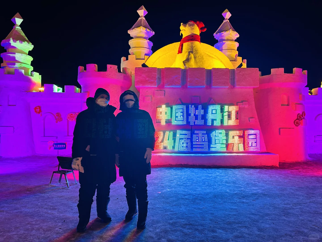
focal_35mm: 26
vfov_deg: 53.1
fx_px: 242
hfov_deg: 67.3
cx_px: 161
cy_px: 121
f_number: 1.5
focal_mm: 5.7
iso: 125
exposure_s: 1/50
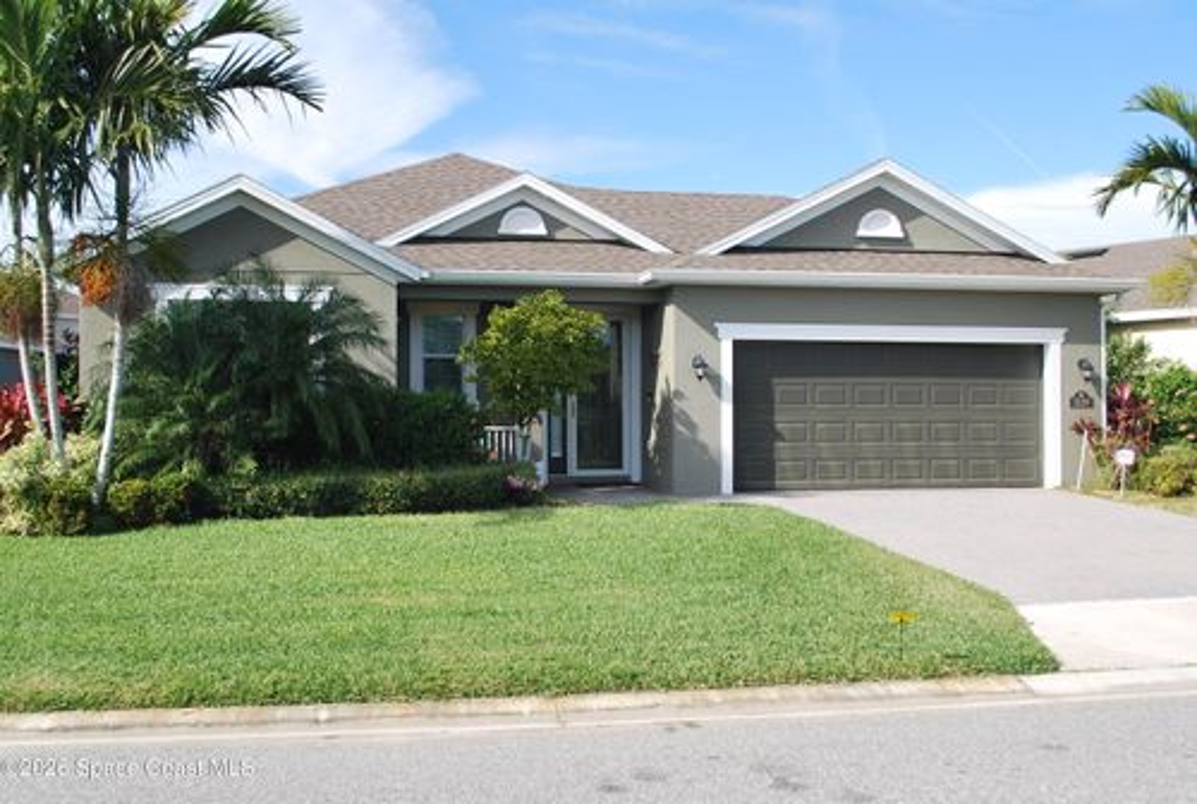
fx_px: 1300
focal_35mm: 39
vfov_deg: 34.4
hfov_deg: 49.4
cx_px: 598
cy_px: 402
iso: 100
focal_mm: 26
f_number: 7.1
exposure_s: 1/200
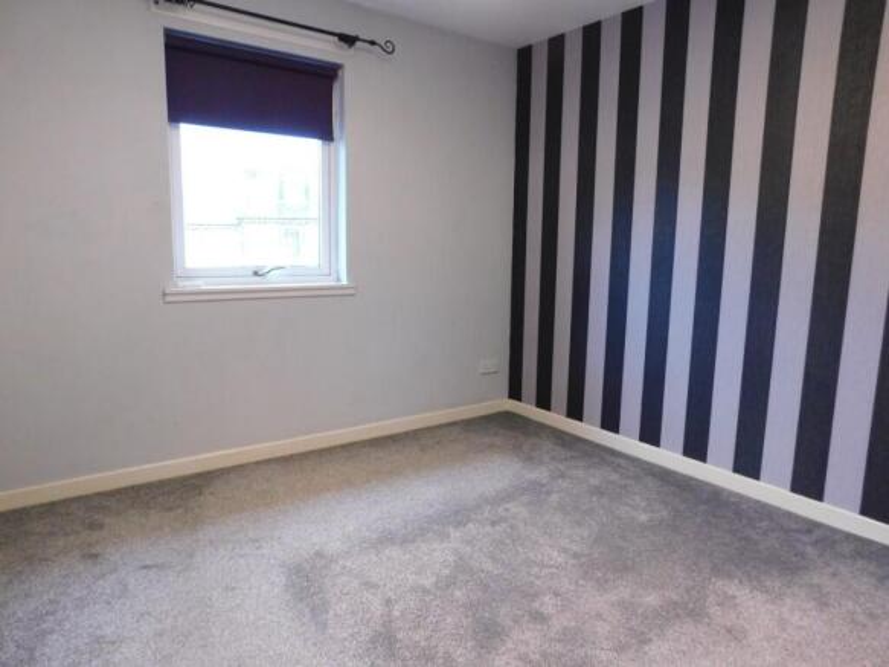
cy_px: 334
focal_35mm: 23
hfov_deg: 73.9
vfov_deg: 58.9
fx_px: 591
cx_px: 444
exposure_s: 1/8
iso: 500
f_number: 3
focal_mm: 4
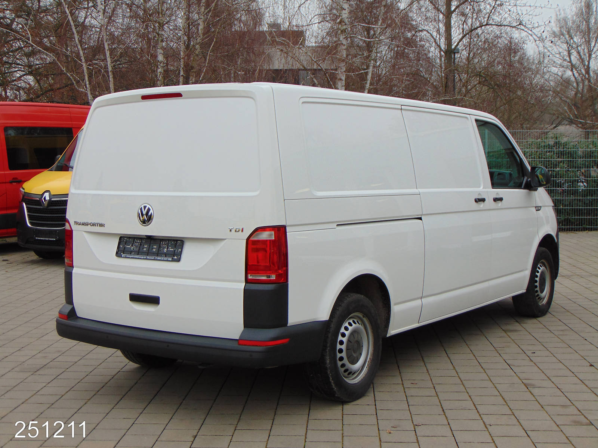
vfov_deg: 29.1
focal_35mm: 50
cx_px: 299
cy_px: 224
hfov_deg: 38.2
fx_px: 864
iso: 80
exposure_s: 1/60
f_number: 3.5
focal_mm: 9
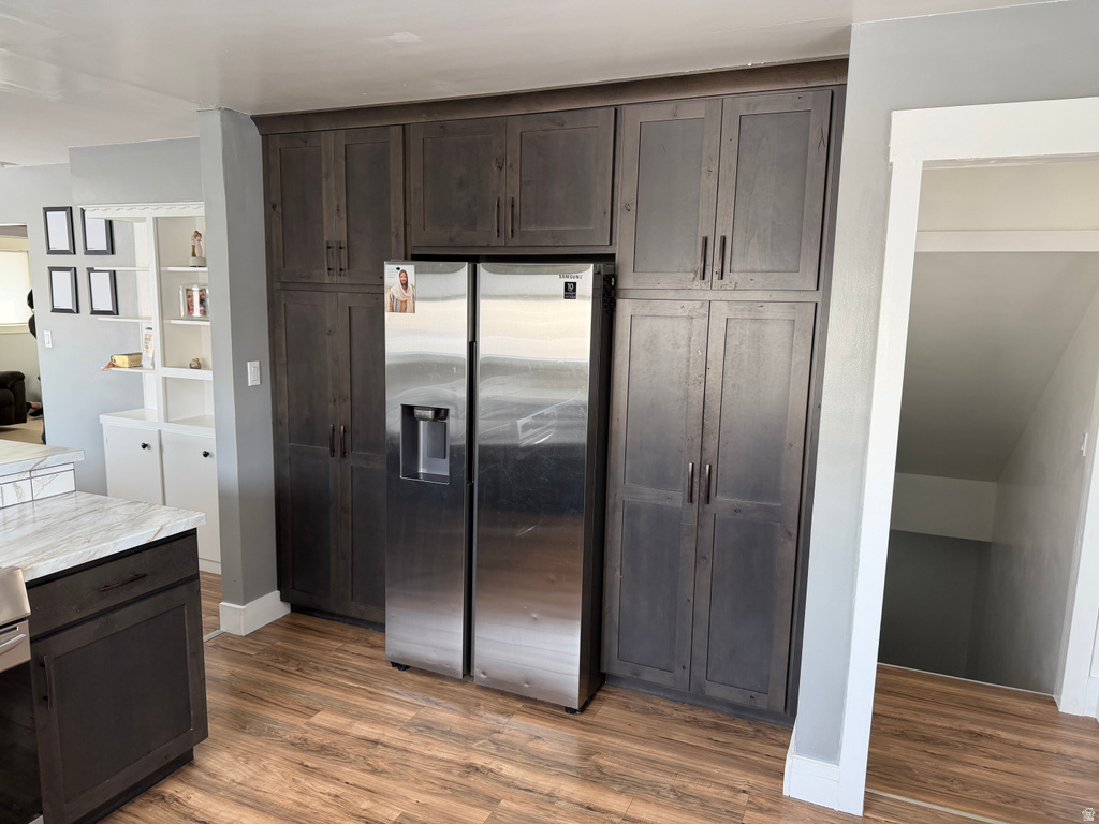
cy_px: 412
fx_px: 762
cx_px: 550
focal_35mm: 24
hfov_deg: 71.6
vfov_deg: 56.8
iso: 160
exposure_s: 1/120
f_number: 1.78
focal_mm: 6.76
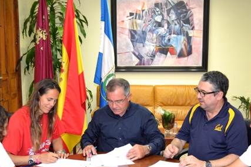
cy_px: 121
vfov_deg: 25.9
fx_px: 361
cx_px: 118
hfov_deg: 38.3
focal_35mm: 52
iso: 1600
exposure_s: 1/60
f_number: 3.8
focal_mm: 23
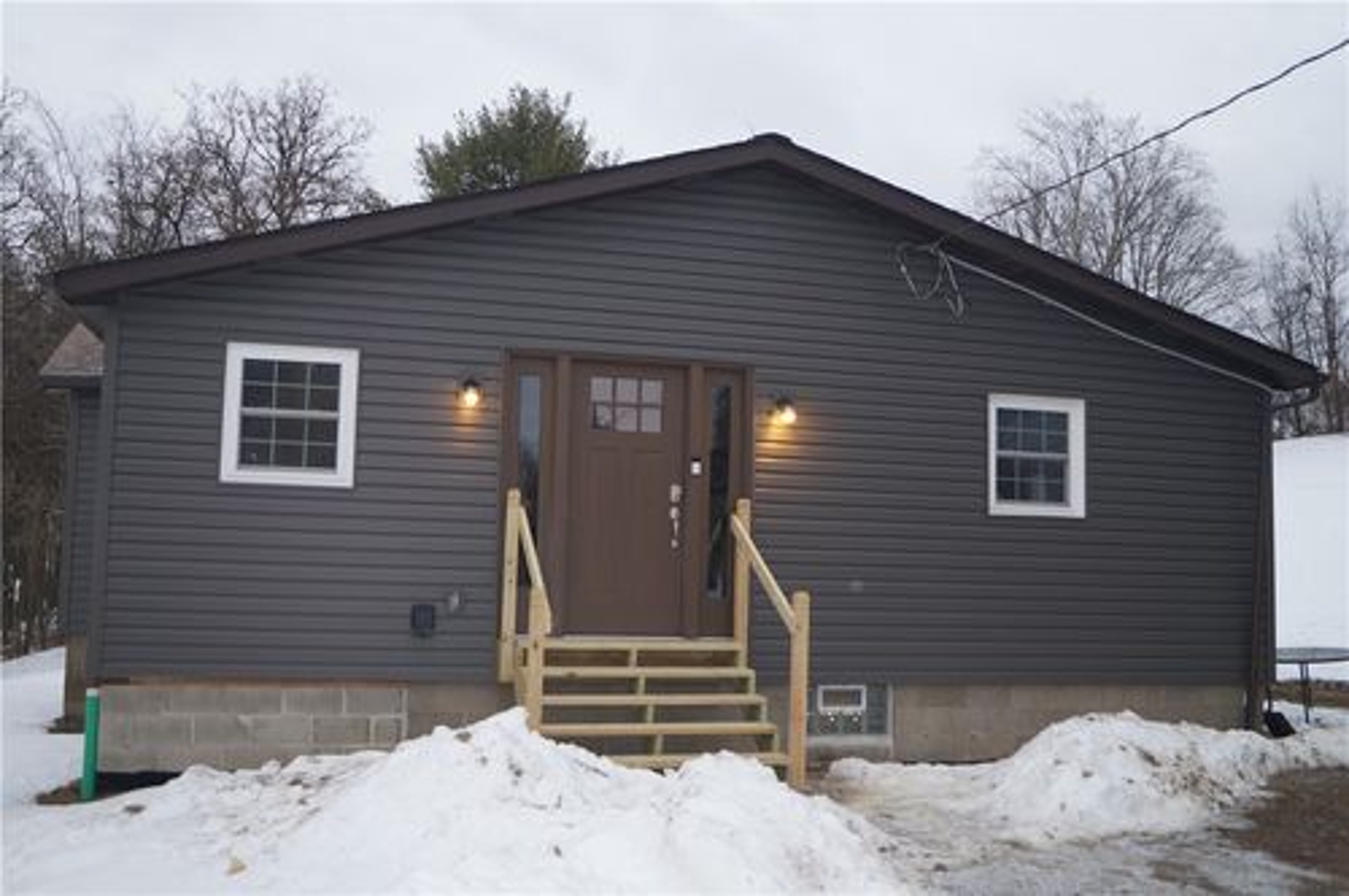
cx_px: 674
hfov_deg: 57.3
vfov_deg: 39.9
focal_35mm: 33
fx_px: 1235
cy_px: 448
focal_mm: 22
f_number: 4
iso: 125
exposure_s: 1/60
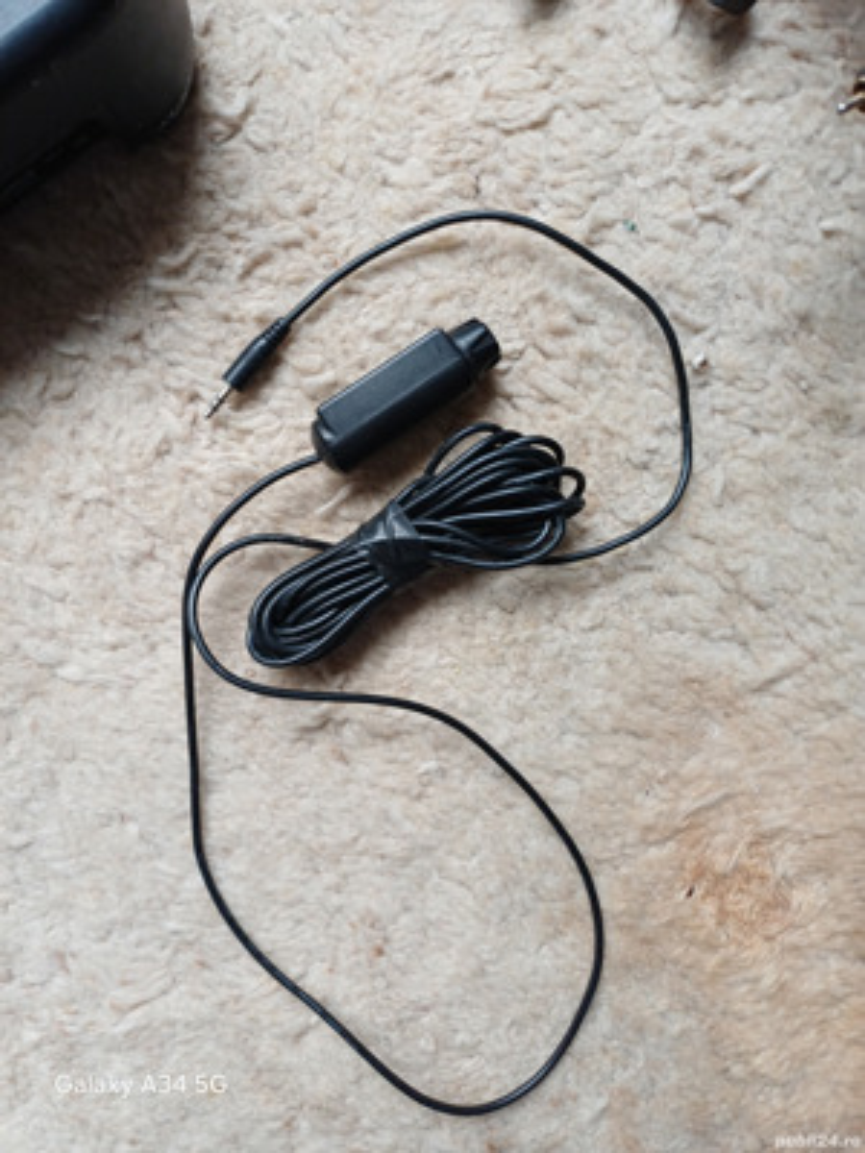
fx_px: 833
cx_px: 432
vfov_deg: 69.4
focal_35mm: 25
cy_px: 576
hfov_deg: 54.9
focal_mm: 4.65
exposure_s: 1/50
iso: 100
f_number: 1.8
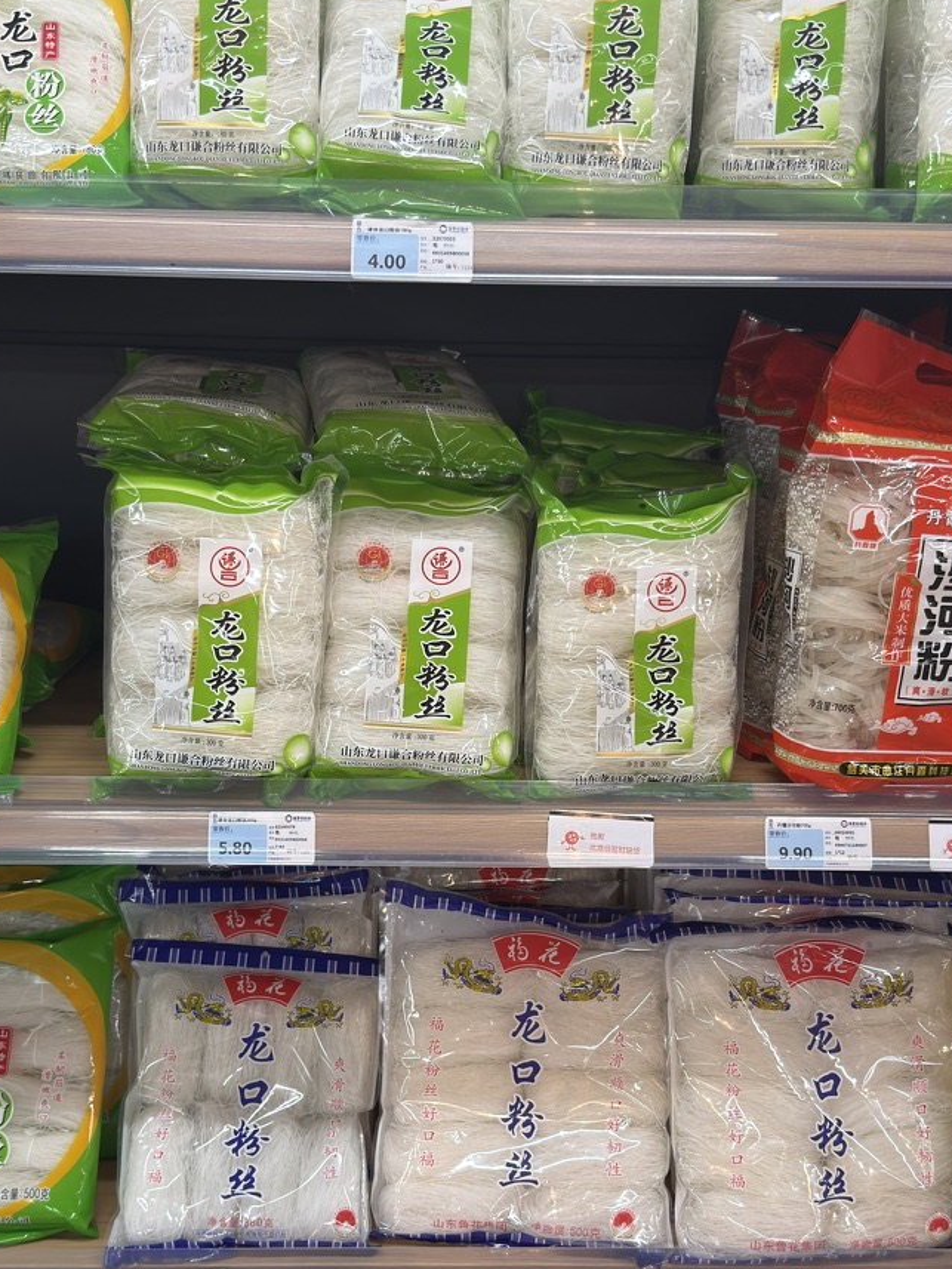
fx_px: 1576
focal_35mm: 43
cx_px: 453
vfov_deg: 43.7
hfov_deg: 33.6
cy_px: 748
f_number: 1.78
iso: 100
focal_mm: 6.76
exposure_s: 1/50
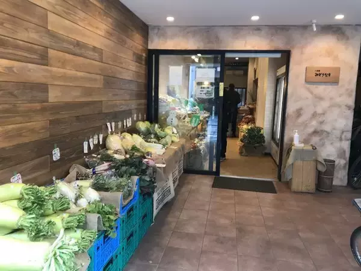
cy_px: 136
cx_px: 180
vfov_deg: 49.7
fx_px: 292
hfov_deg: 63.4
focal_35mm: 28
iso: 50
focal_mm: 3.99
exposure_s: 1/30
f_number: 1.8
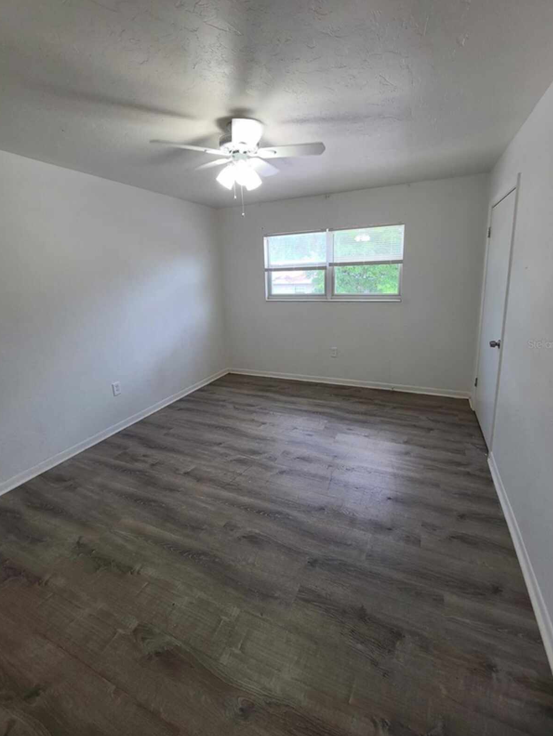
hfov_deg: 85.7
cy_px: 344
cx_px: 277
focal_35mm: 14
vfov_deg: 101.9
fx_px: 298
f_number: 2.2
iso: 80
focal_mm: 2.2
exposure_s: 1/60
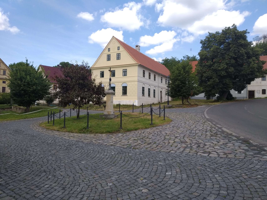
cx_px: 134
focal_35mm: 26
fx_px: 201
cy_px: 100
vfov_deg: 53.1
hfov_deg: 67.3
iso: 100
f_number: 2.2
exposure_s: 1/769
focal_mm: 3.82
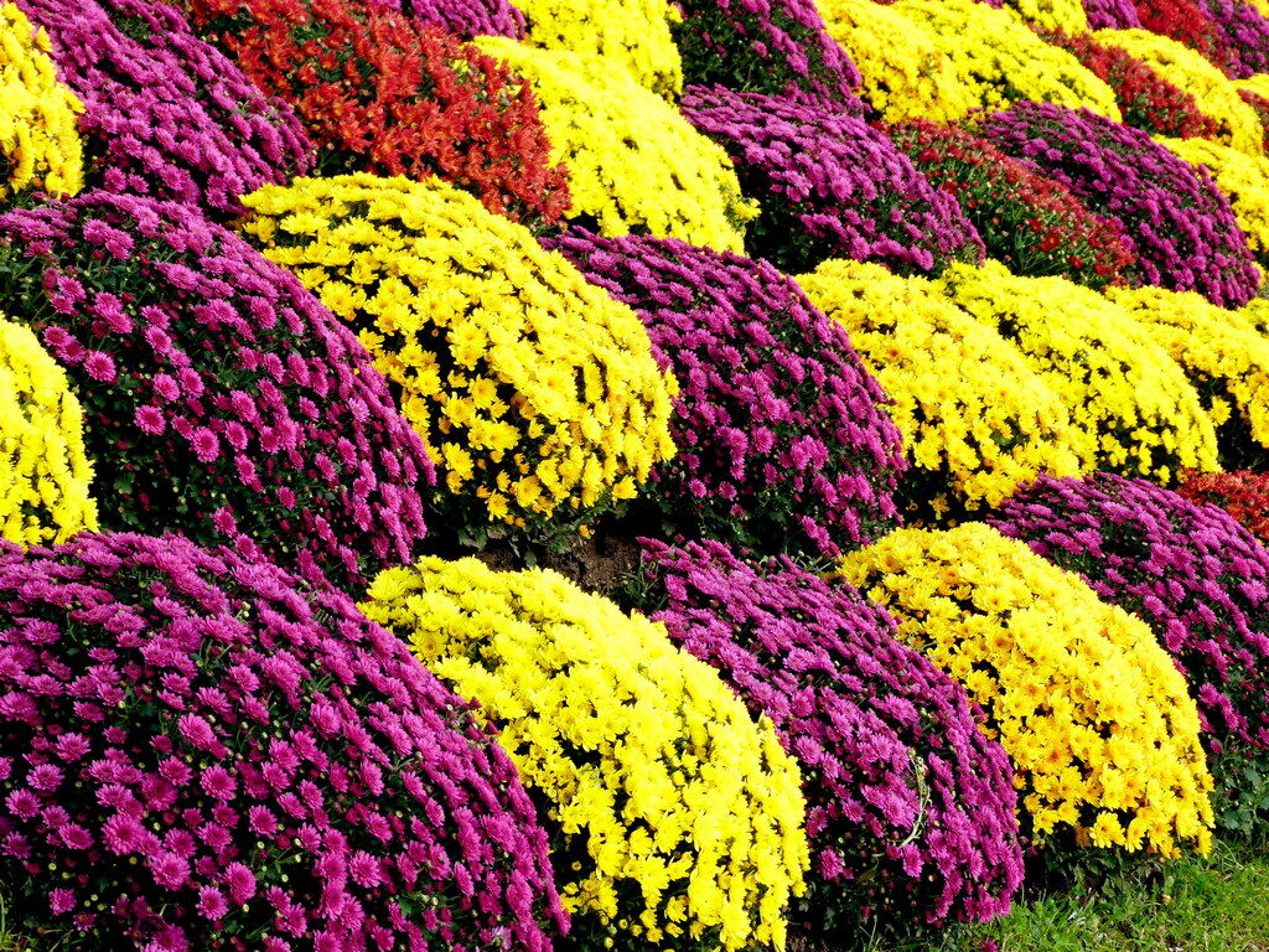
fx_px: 3996
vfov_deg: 13.6
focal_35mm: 109
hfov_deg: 18.0
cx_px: 634
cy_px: 476
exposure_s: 1/200
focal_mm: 19.7
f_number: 4
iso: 100
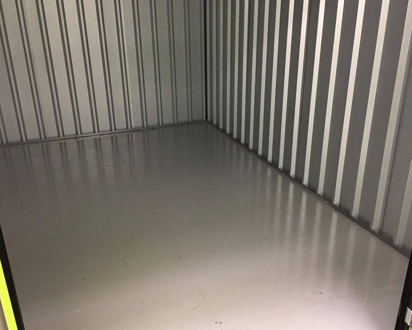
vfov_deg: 44.6
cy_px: 173
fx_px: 403
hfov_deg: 54.2
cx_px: 201
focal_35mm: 33
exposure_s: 1/25
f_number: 2.2
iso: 200
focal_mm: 4.15
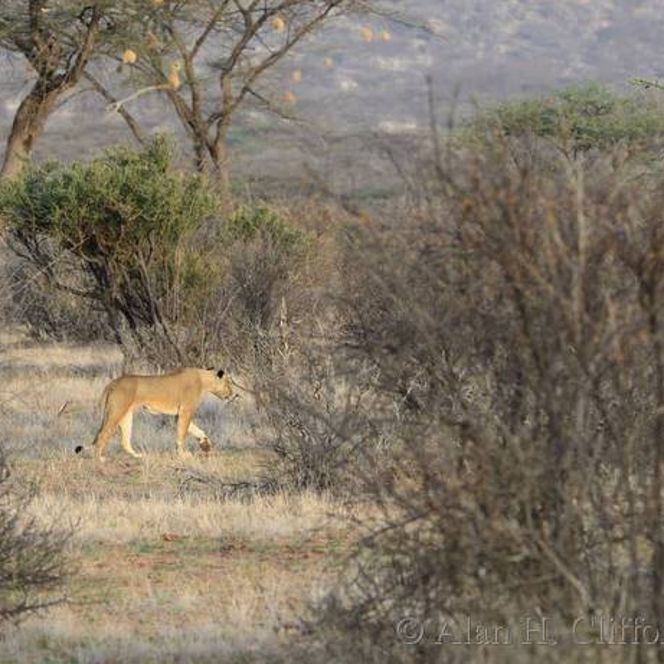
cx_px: 229
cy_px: 332
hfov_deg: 4.1
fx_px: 9223
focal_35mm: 425
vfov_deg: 4.1
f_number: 5.3
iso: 450
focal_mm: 220
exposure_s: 1/500
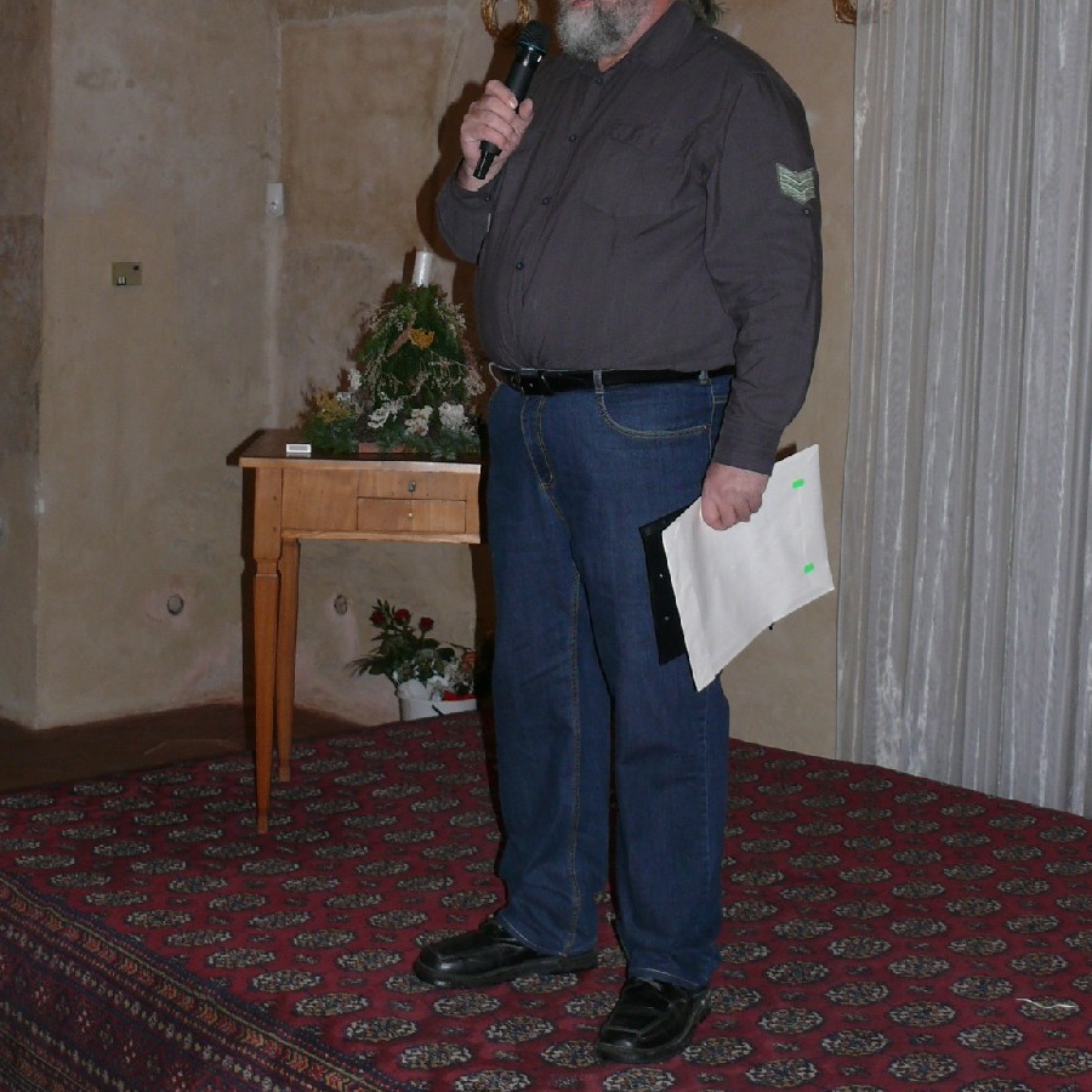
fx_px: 1963
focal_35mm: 55
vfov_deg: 30.6
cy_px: 284
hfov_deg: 31.0
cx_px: 671
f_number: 2.8
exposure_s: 1/125
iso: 100
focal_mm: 7.4
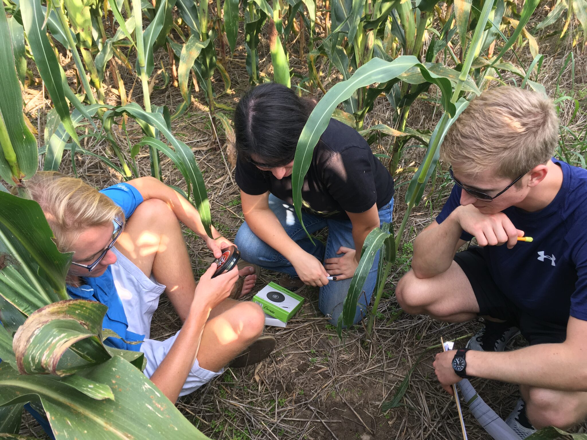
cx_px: 294
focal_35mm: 29
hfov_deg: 61.7
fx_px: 492
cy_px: 220
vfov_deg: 48.2
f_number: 2.2
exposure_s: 1/120
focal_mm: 4.15
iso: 32
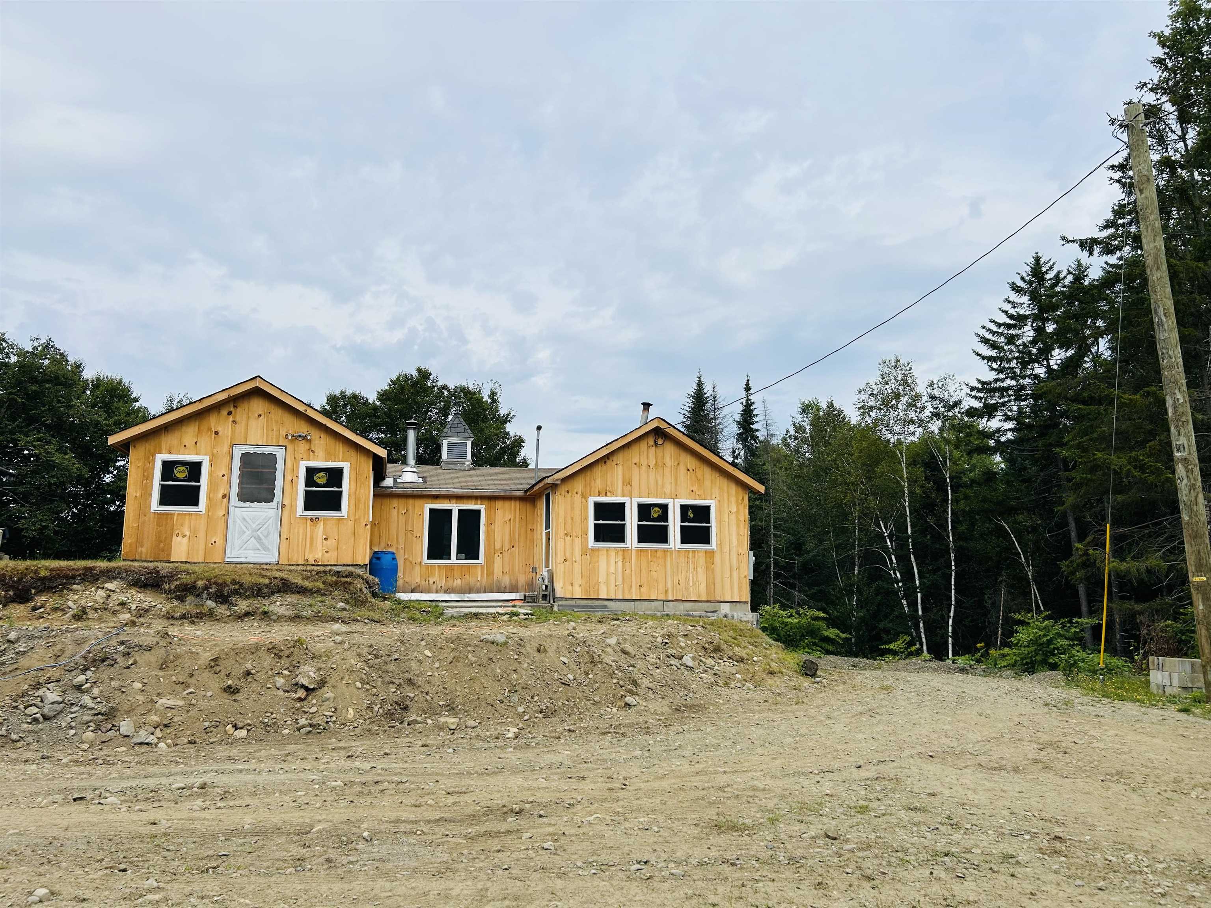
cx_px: 606
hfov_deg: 67.3
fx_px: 910
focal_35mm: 26
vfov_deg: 53.1
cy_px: 454
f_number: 1.5
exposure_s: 1/5882
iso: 50
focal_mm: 5.7
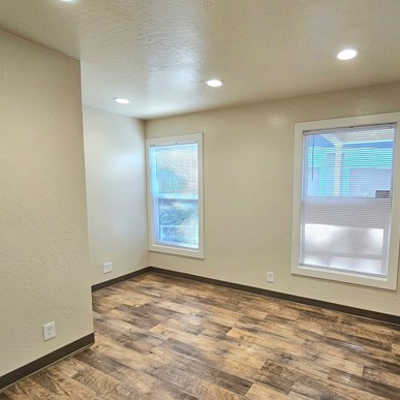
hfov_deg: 76.6
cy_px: 215
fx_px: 248
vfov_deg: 77.6
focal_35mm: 19
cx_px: 245
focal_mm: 2.2
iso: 64
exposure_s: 1/60.2
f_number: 2.2
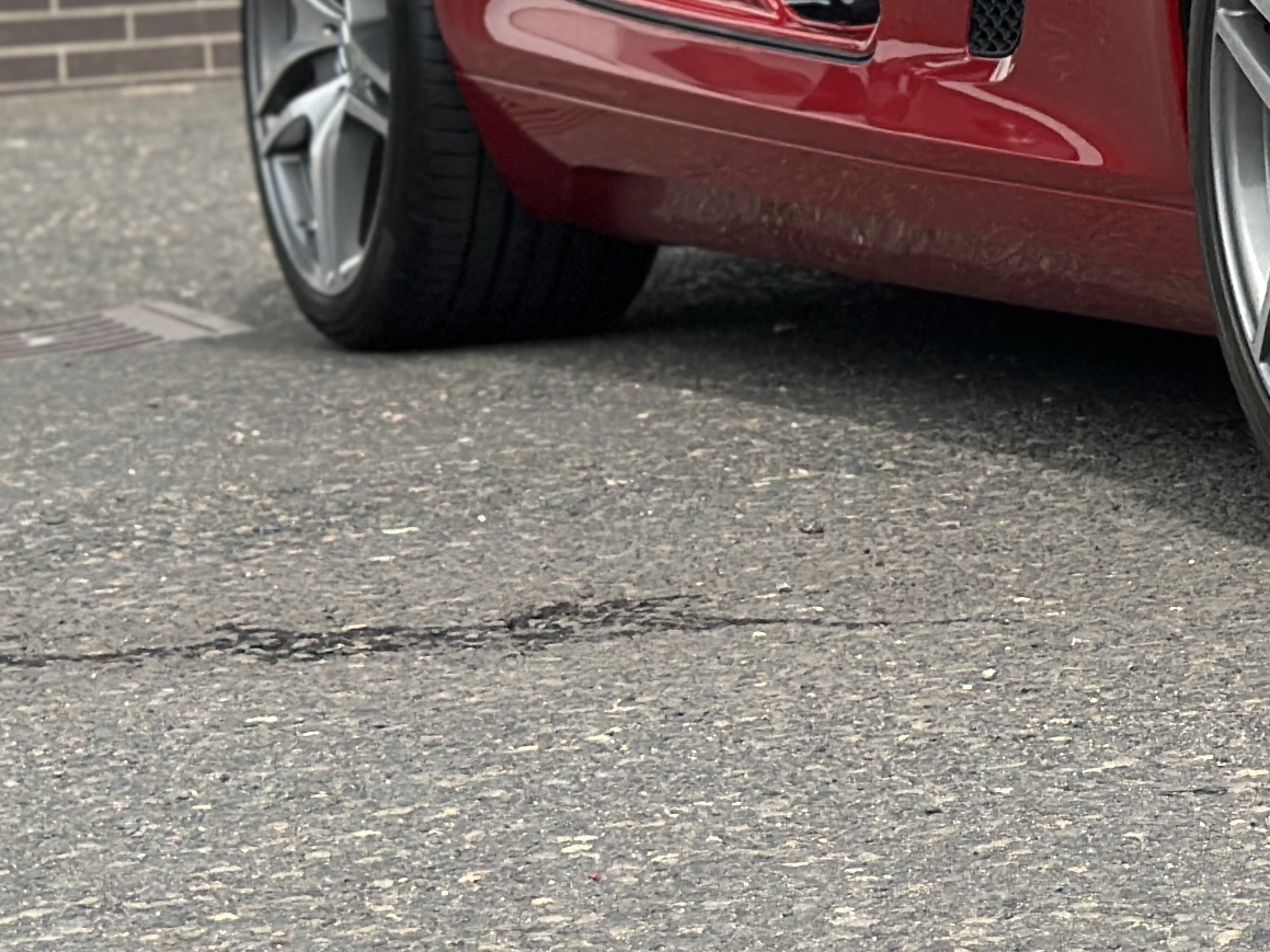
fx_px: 6126
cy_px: -157
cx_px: 2020
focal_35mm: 167
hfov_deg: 11.3
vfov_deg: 8.8
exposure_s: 1/3257
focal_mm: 6.86
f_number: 1.78
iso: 80
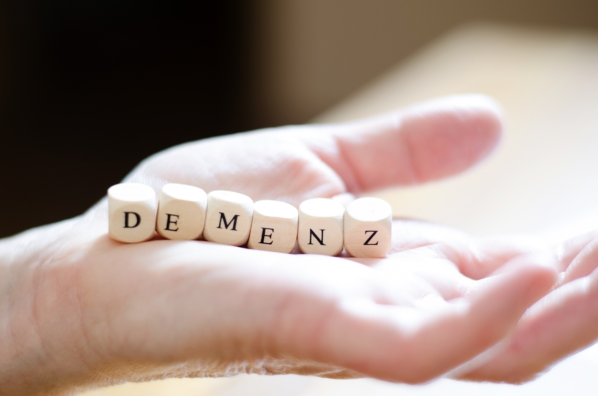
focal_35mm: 75
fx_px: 1243
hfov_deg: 27.0
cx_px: 299
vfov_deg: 18.1
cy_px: 198
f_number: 2.2
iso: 100
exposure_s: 1/80
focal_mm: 50
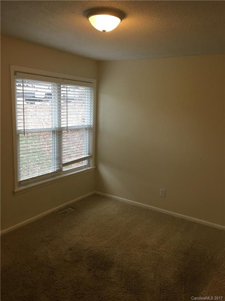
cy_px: 150
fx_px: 251
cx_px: 112
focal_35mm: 29
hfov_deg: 48.2
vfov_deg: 61.7
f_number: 2.2
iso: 40
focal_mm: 4.15
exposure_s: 1/30
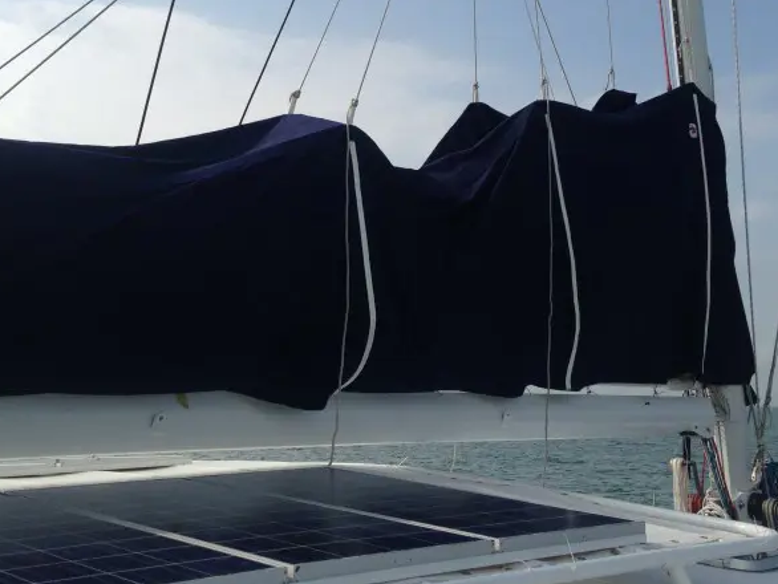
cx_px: 325
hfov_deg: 39.5
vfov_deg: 30.0
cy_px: 186
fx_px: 1079
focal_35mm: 48
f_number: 2.4
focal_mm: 4.13
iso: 50
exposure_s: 1/2262
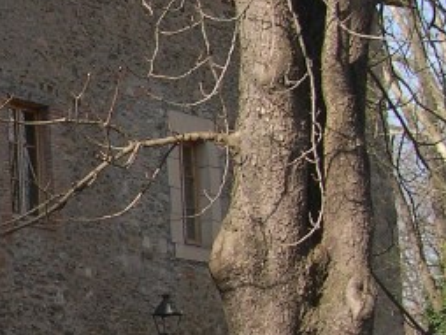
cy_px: 216
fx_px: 1973
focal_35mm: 153
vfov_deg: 9.7
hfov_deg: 11.6
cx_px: -451
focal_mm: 8
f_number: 7.6
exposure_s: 1/111
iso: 100
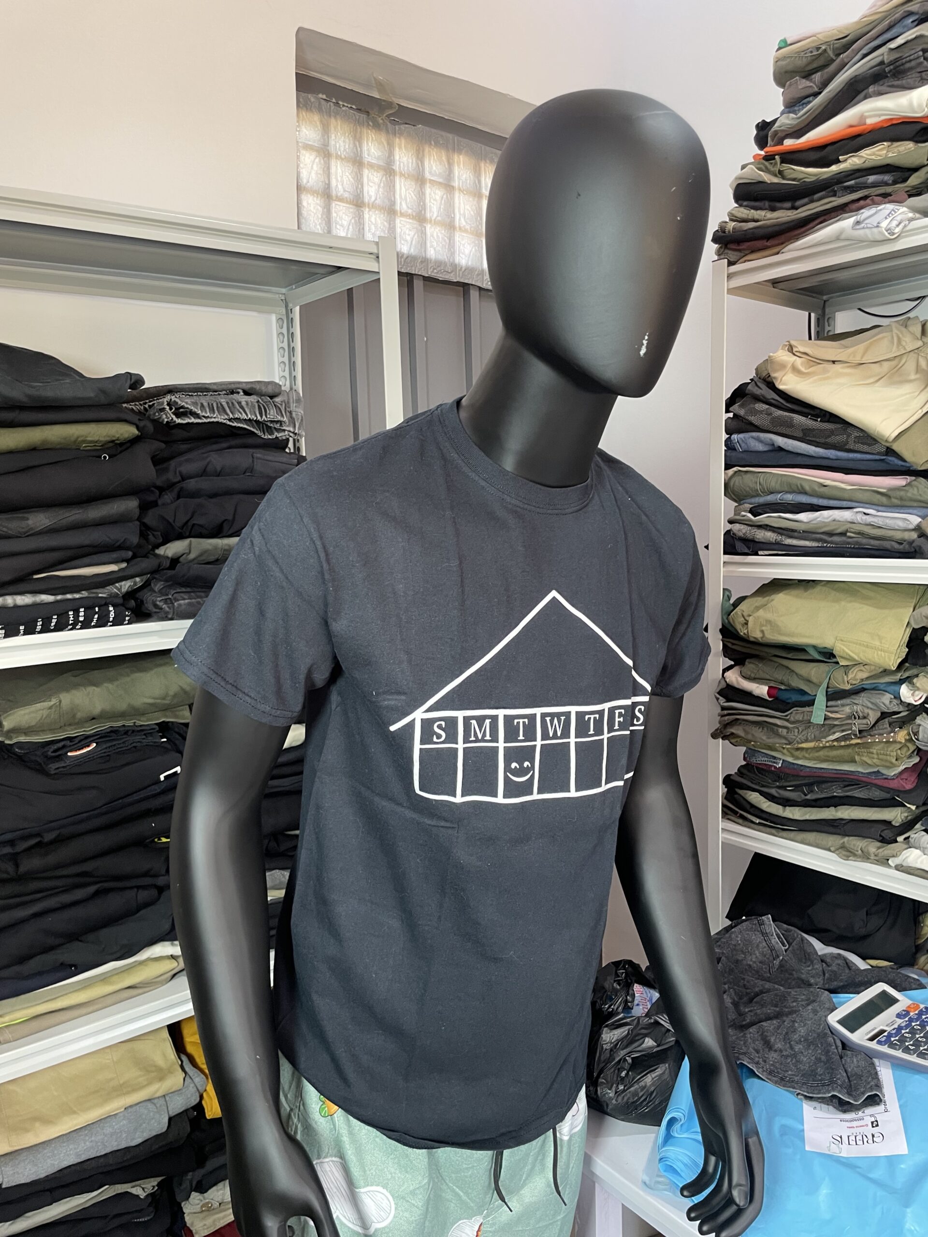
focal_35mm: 26
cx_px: 464
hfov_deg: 53.1
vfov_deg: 67.3
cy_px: 618
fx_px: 929
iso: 125
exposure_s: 1/50
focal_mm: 4.2
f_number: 1.6
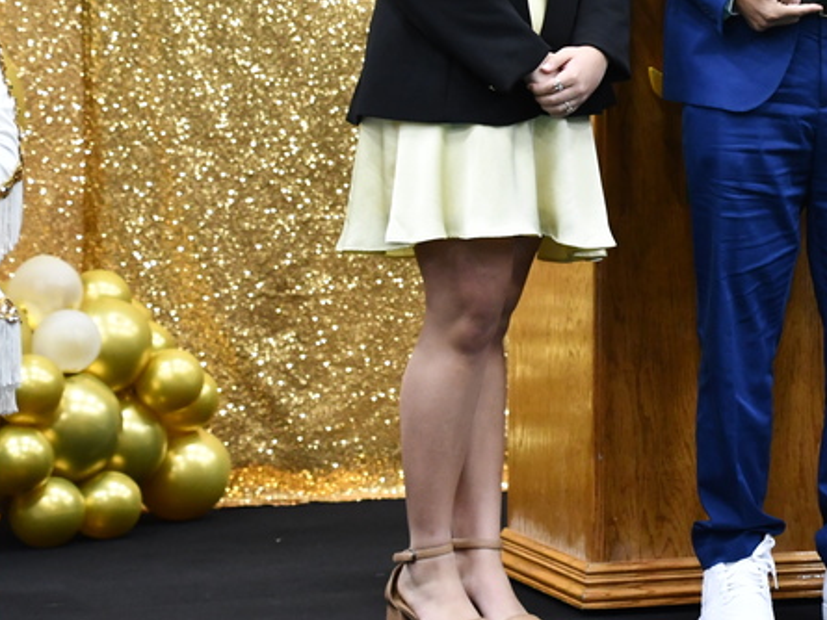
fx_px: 3967
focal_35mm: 166
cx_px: 935
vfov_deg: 8.9
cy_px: -8
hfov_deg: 11.7
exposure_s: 1/125
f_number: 4.8
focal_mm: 50
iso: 1800
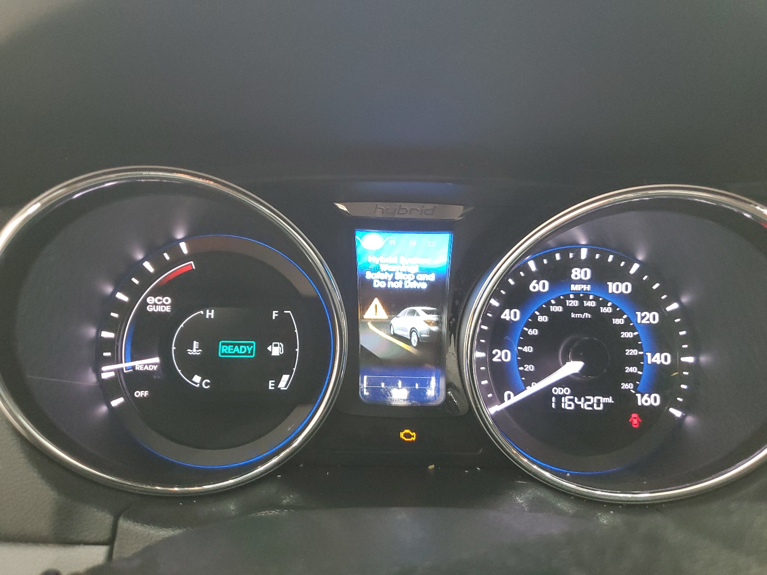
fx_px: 576
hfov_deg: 67.3
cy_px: 288
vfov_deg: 53.1
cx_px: 384
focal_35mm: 26
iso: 334
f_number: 1.5
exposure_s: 1/60.2
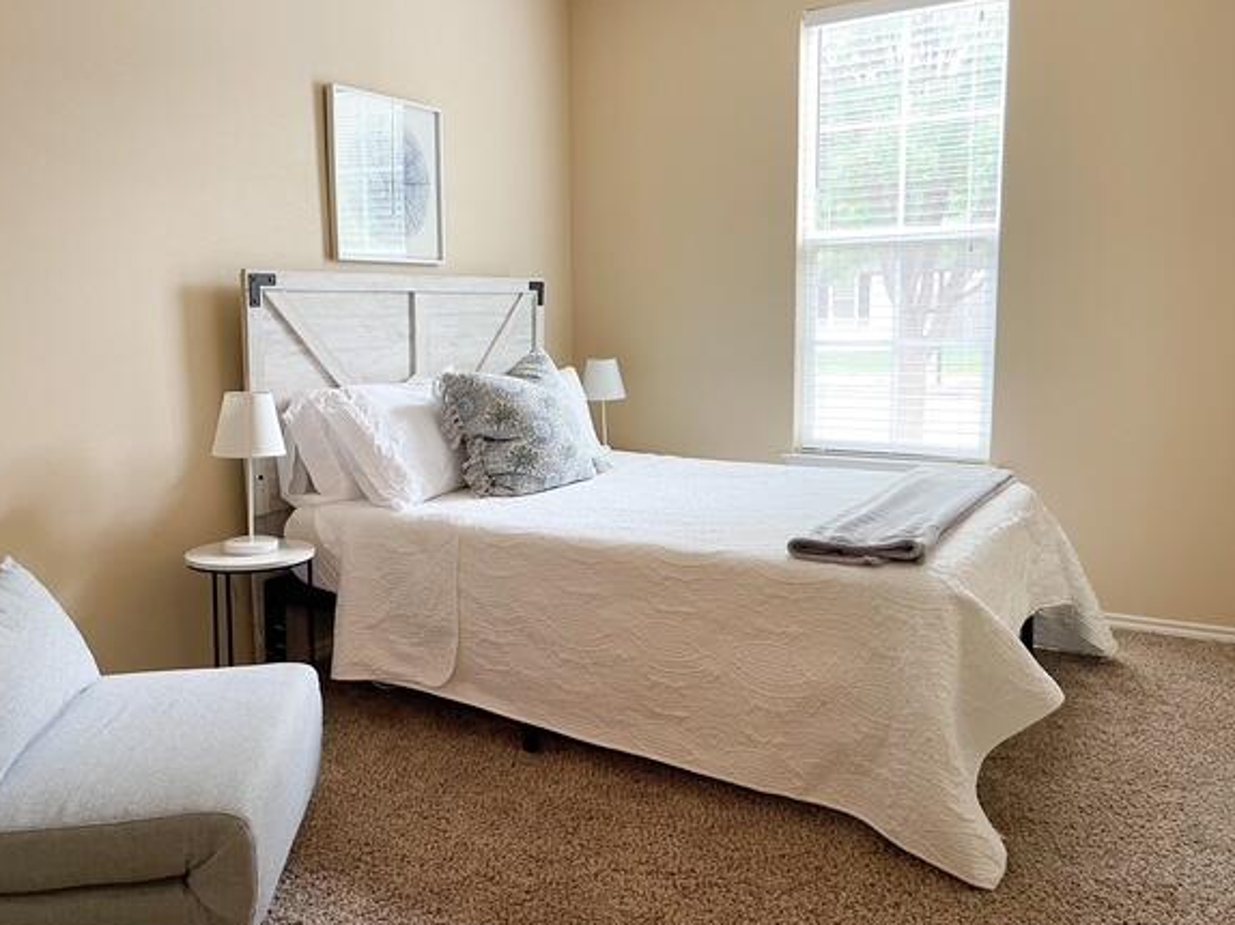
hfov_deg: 61.6
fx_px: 1034
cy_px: 441
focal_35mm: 29
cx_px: 562
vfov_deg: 48.2
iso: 125
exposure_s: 1/60
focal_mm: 5.1
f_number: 1.6
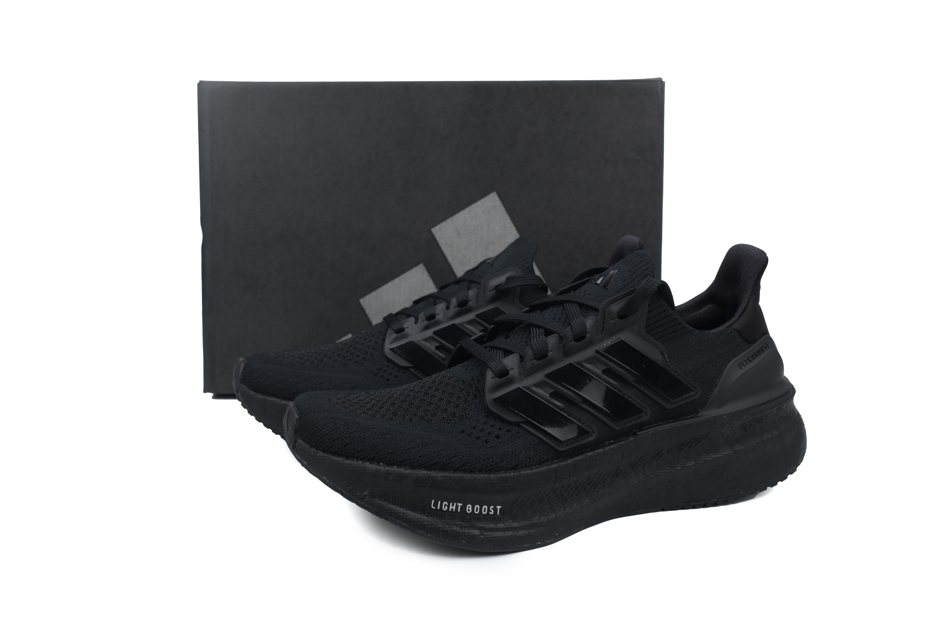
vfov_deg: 45.0
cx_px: 468
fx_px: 754
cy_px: 312
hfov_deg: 63.7
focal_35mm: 29
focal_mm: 29
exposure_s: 1/125
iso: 800
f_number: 10
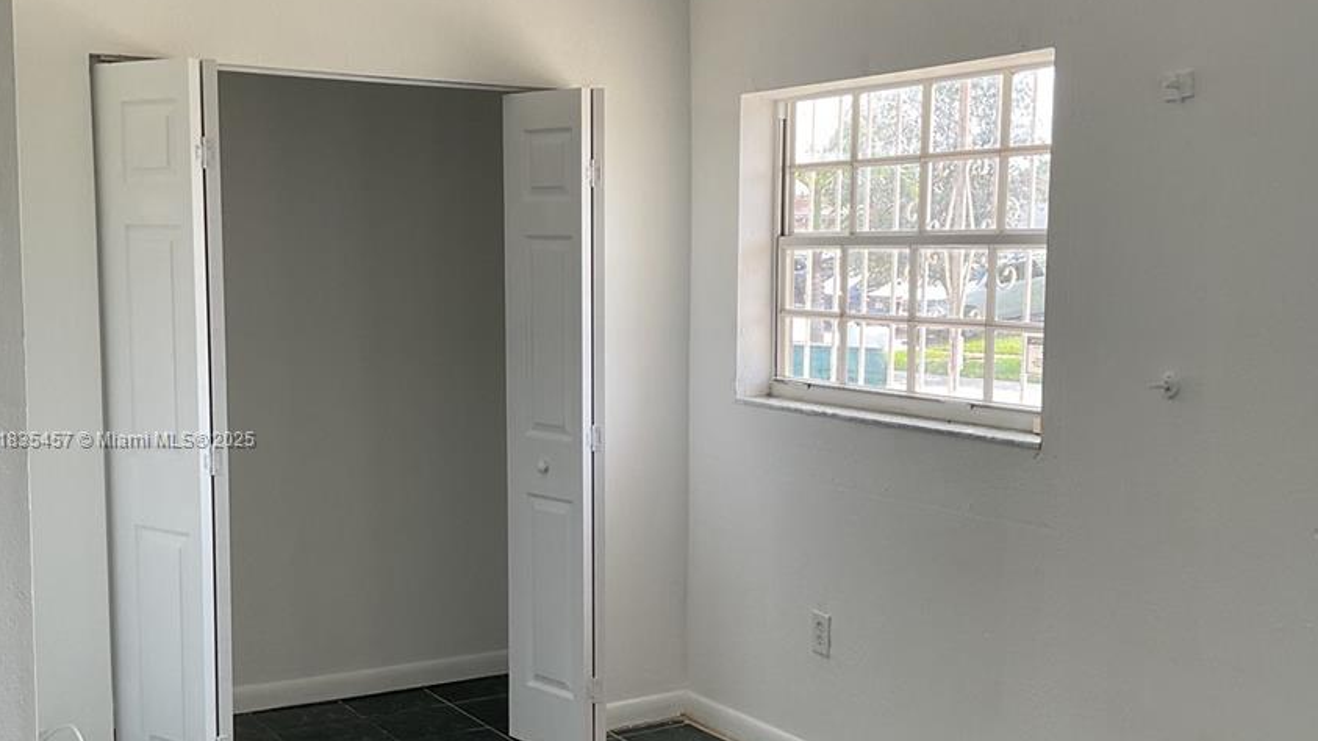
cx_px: 672
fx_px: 1573
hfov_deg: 45.5
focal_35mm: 45
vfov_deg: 26.5
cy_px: 441
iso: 25
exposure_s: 1/120
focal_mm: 3
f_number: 1.8
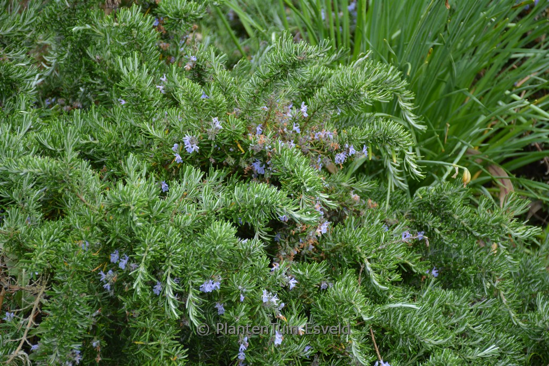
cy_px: 183
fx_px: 1945
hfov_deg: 16.1
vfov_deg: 10.8
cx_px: 274
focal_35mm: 128
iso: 400
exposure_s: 1/500
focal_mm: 85
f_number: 5.3
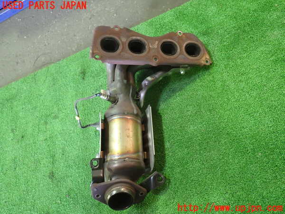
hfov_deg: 60.0
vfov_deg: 46.8
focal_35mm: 30
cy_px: 107
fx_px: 247
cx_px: 142
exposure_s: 1/30
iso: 640
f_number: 2.3
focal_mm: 5.4
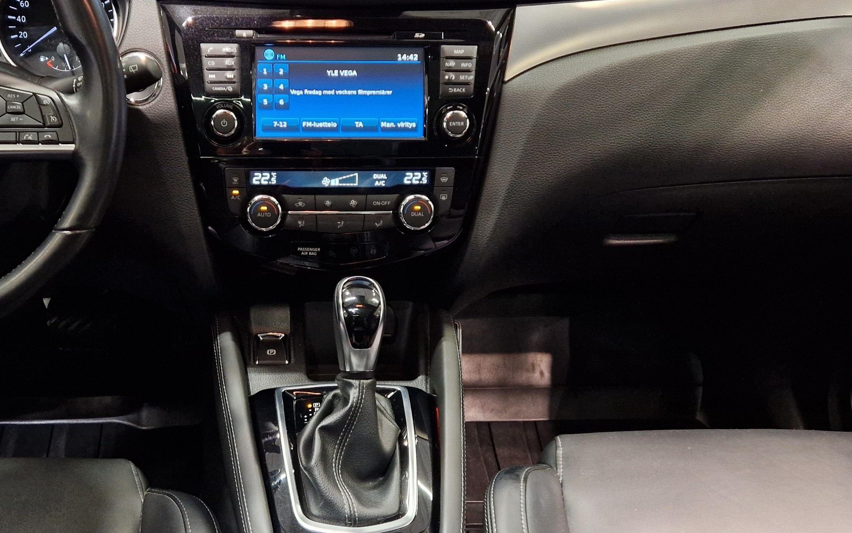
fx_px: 1022
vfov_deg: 29.2
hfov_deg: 44.9
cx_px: 314
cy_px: 300
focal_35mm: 44
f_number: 1.8
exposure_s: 1/100
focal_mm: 5.4
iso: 400
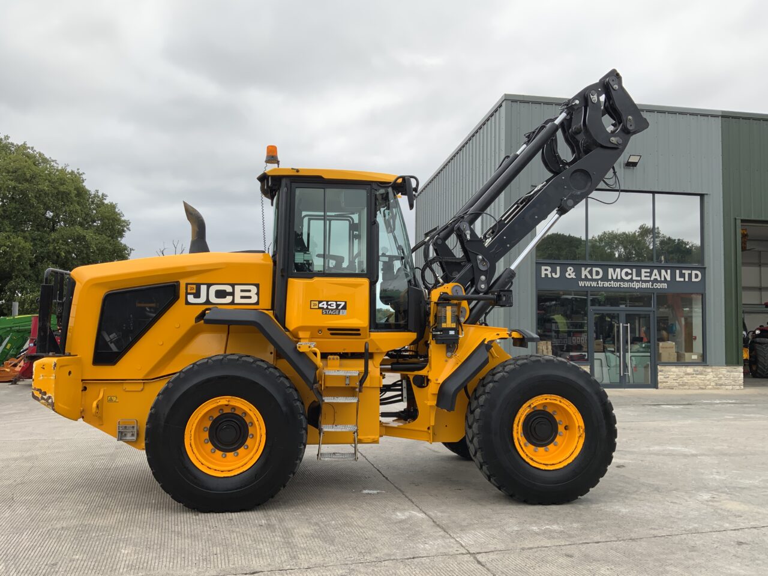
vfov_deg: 48.2
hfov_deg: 61.7
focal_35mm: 29
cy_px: 288
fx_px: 643
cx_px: 384
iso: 16
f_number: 1.8
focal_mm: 3
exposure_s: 1/171
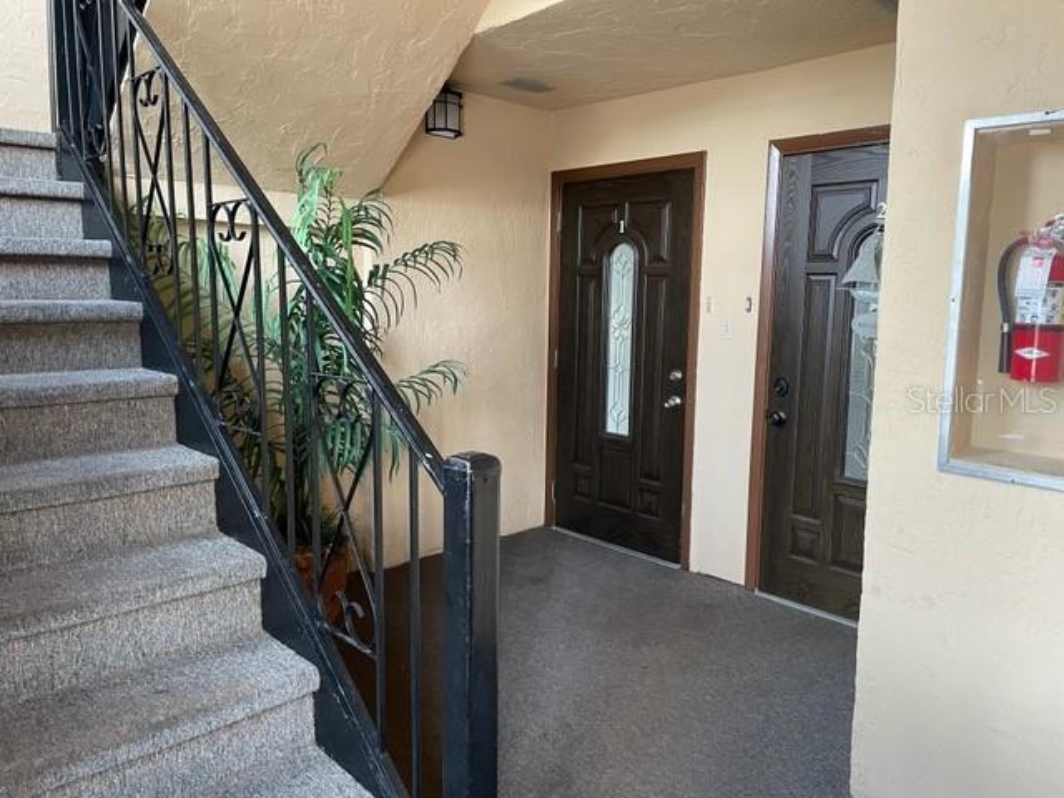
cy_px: 399
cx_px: 532
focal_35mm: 26
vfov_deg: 53.1
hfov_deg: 67.3
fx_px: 799
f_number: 1.6
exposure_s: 1/60
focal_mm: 4.2
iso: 250
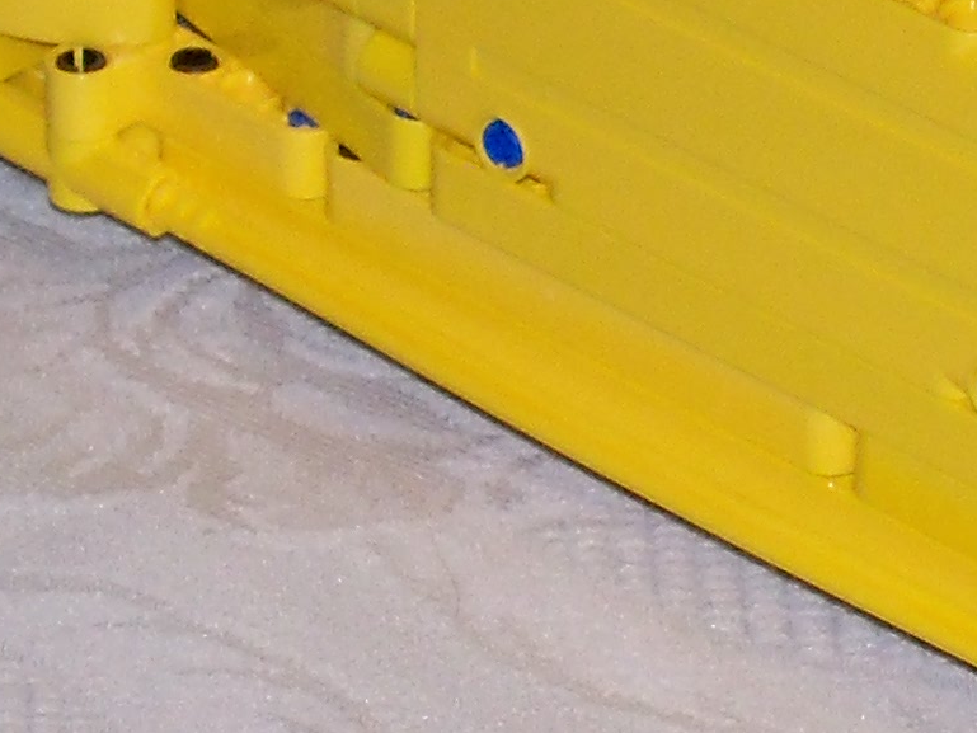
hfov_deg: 5.9
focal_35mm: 332
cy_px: 301
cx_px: 1447
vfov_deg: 4.5
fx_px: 9372
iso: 200
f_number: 4.1
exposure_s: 1/30
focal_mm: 12.3
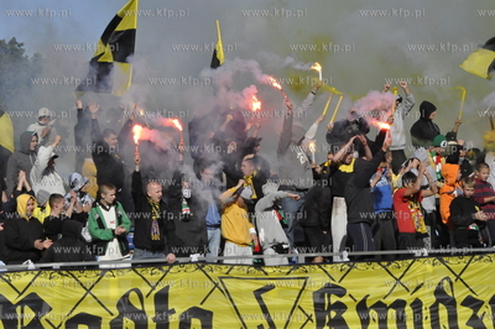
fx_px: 2164
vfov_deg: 8.7
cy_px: 164
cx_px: 248
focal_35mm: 158
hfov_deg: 13.1
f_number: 18
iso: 3200
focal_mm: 105
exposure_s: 1/4000
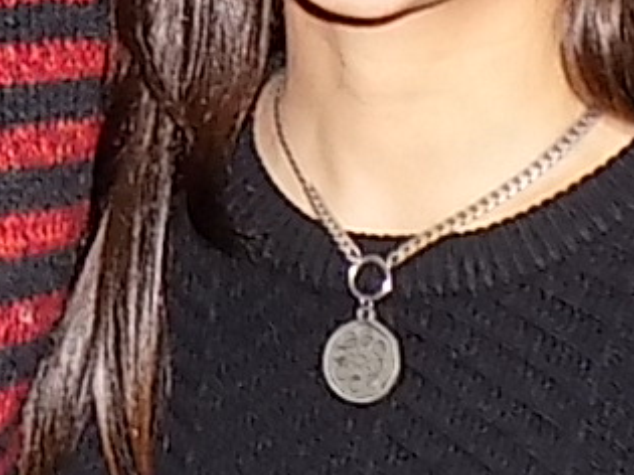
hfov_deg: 11.6
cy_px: -121
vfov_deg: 8.8
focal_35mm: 166
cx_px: -223
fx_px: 3039
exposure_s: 1/30
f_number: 3.1
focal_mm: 4
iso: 200
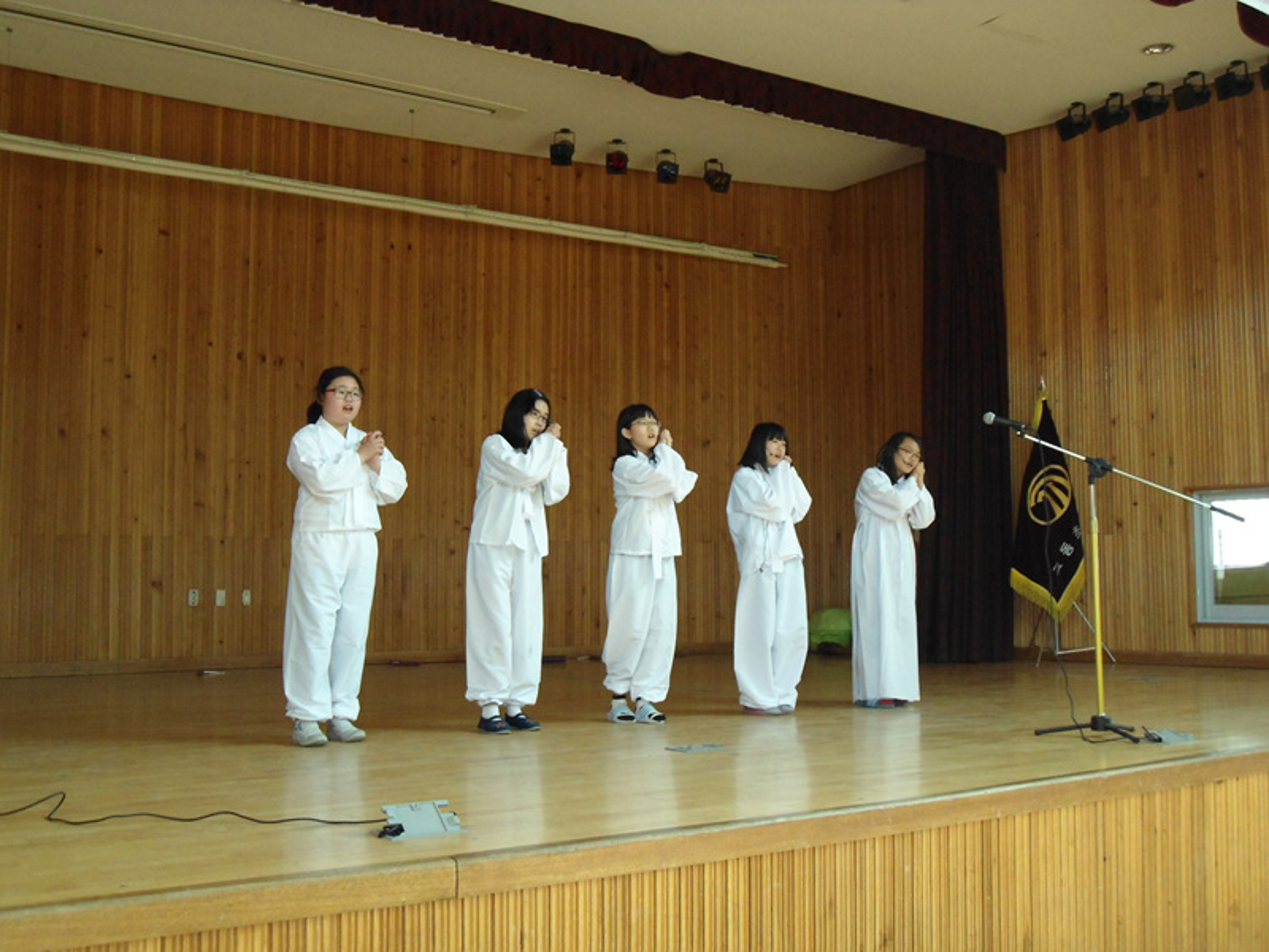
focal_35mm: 37
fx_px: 1356
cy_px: 476
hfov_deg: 50.1
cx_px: 634
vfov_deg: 38.7
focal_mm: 6.7
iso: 400
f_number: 3.2
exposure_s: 1/40
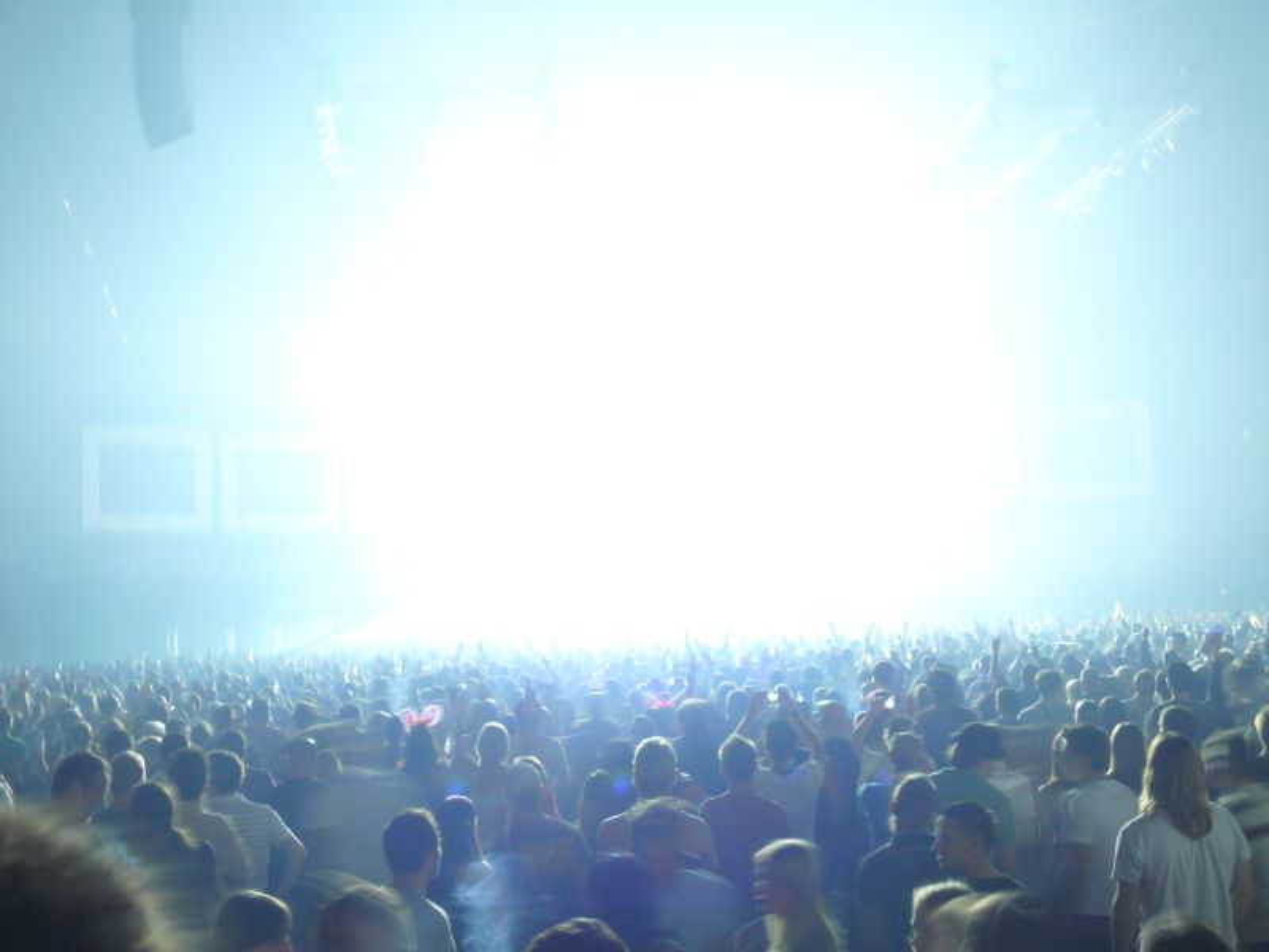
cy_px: 476
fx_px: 1540
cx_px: 634
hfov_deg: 44.8
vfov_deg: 34.3
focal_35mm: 42
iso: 100
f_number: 2.8
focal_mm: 9
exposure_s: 1
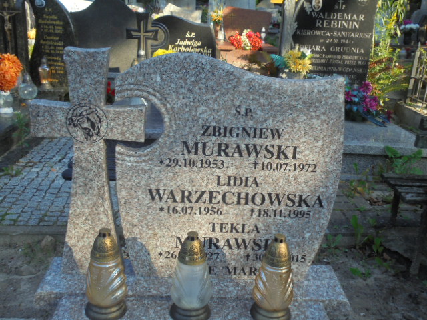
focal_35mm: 38
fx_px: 469
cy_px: 160
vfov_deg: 37.7
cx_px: 214
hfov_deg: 49.0
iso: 100
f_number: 4.2
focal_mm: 6.9
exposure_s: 1/200
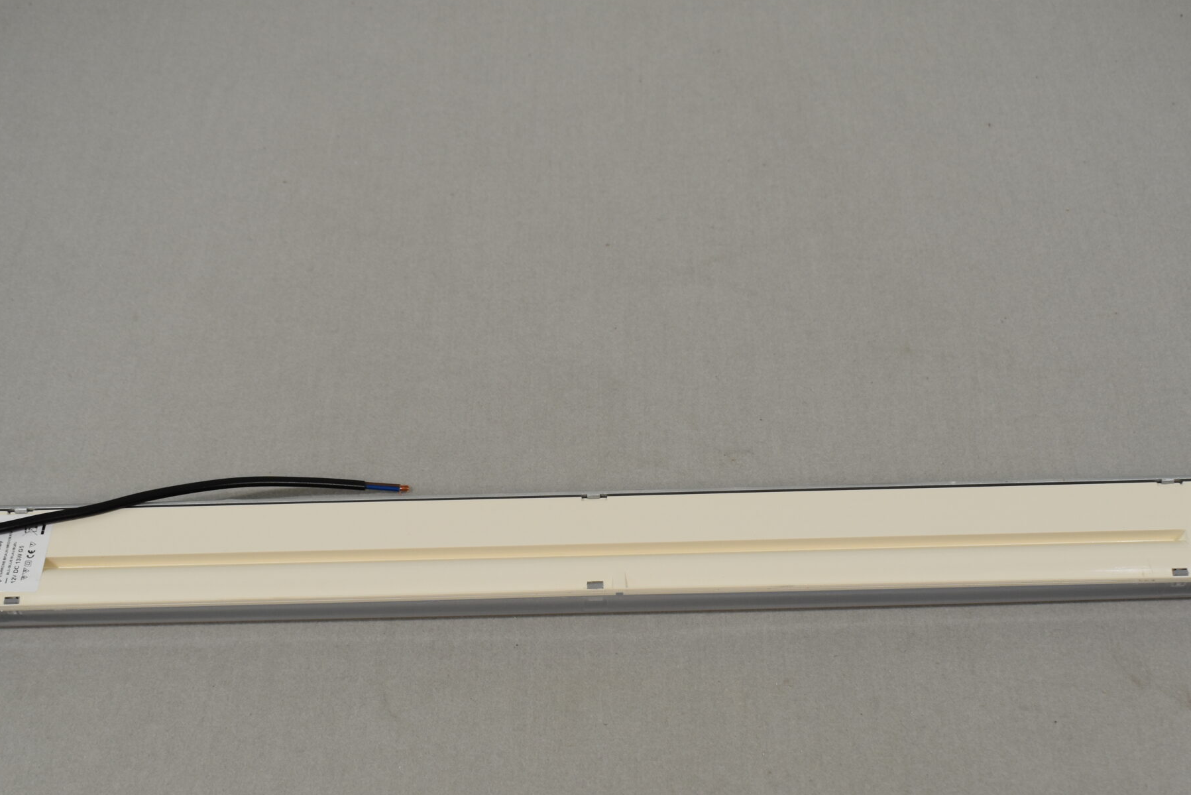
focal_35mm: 47
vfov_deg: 28.4
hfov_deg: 41.9
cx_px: 618
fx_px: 1555
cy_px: 545
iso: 280
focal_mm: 22
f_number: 5.6
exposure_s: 1/125
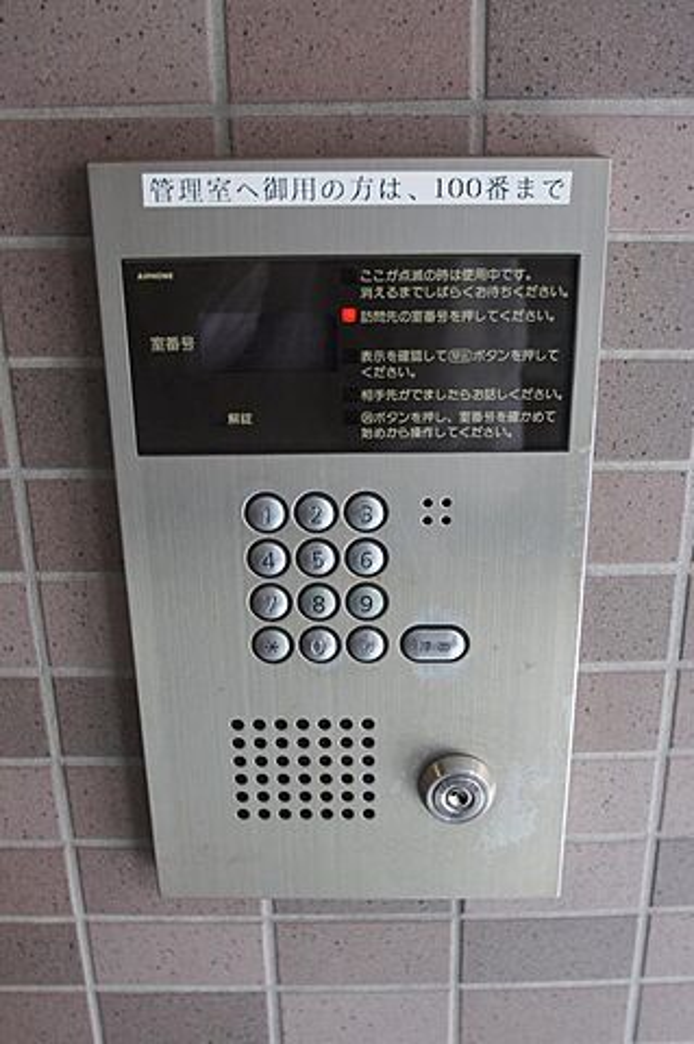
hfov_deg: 36.8
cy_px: 522
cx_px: 347
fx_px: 1043
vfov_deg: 53.2
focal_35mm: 36
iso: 640
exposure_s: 1/40
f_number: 4.5
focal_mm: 24
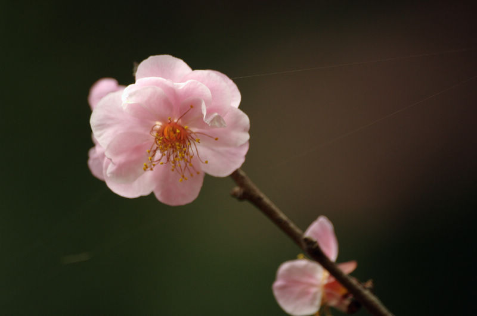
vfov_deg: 3.0
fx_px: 5954
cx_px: 238
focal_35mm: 450
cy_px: 158
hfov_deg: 4.6
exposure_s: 1/60
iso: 450
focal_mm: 300
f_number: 5.6
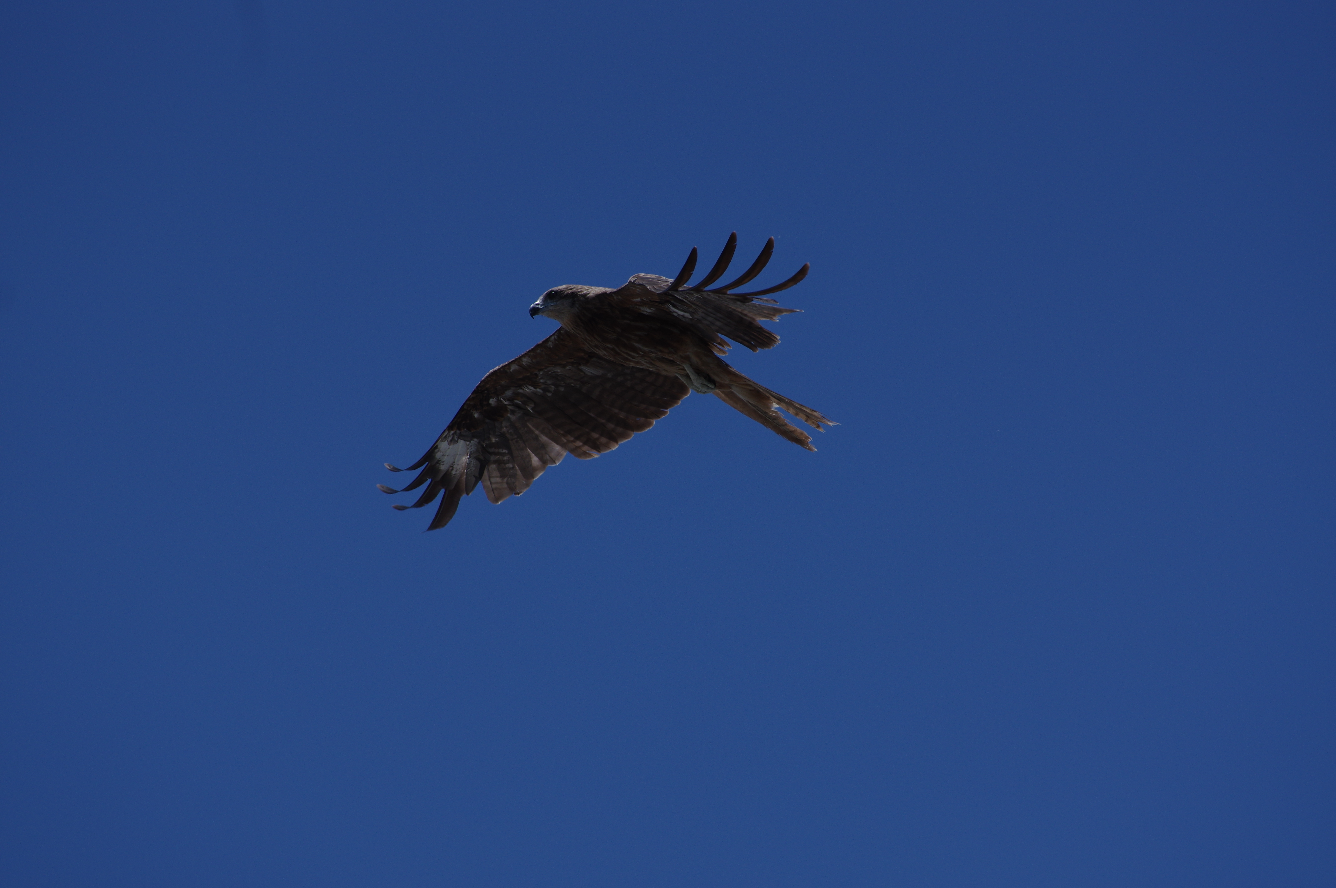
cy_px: 444
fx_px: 13904
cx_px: 668
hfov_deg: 5.5
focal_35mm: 375
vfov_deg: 3.7
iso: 200
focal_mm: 250
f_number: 5
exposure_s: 1/2500
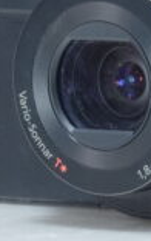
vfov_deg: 4.9
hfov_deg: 3.1
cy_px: 67
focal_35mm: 431
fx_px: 2827
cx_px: 205
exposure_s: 1.3
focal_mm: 108
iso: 800
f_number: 22
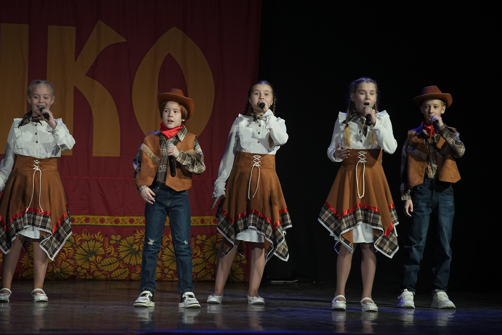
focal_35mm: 200
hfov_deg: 10.3
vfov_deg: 6.9
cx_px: 251
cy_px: 168
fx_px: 2789
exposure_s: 1/400
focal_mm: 200
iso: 2000
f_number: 4
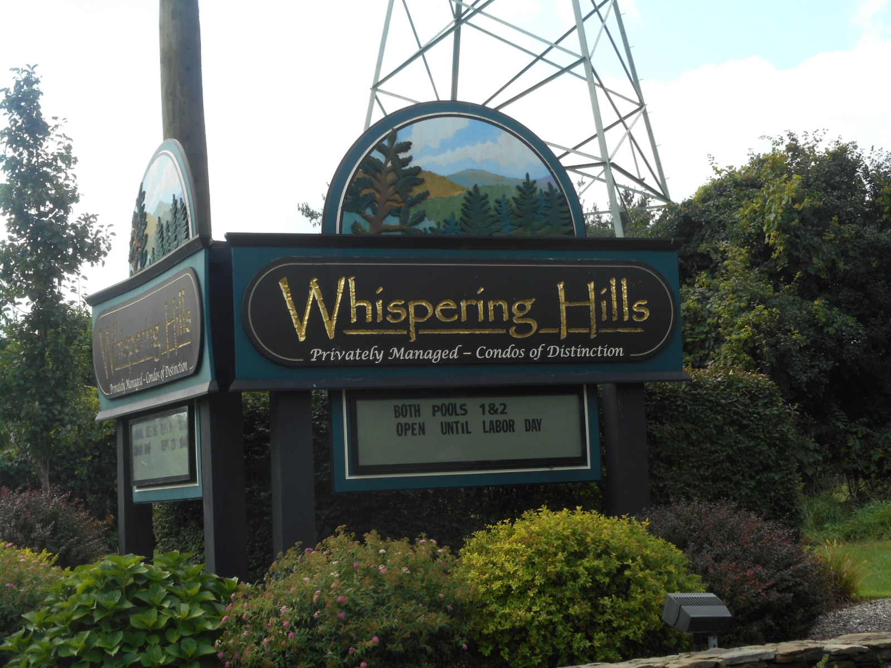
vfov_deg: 21.9
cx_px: 446
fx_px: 1725
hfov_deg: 29.0
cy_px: 334
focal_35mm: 67
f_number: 5.3
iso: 80
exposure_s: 1/200
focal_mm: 12
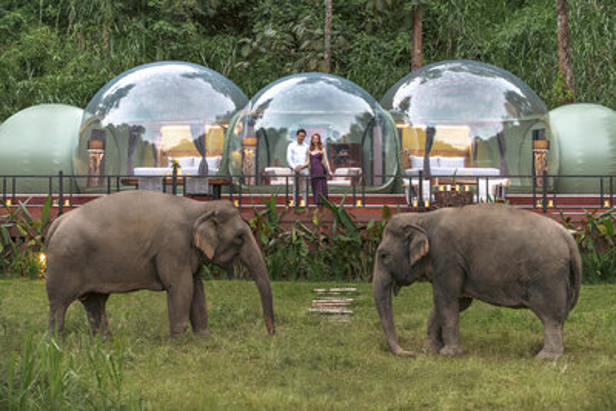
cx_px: 308
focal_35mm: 105
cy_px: 206
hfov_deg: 19.4
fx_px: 1797
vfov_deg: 13.1
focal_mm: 105
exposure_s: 1/100
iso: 1600
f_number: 3.2
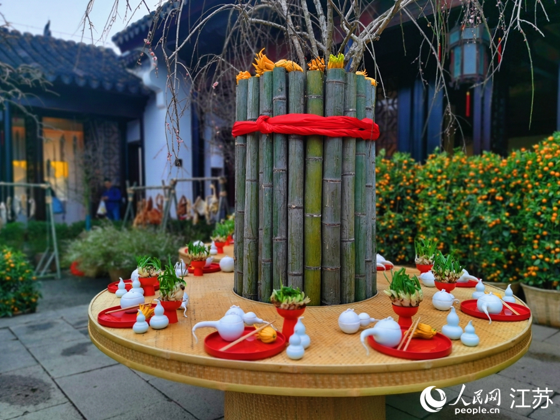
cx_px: 280
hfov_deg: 65.3
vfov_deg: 51.4
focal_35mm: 27
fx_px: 437
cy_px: 210
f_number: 4
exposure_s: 1/464
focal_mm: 5.56
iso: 50
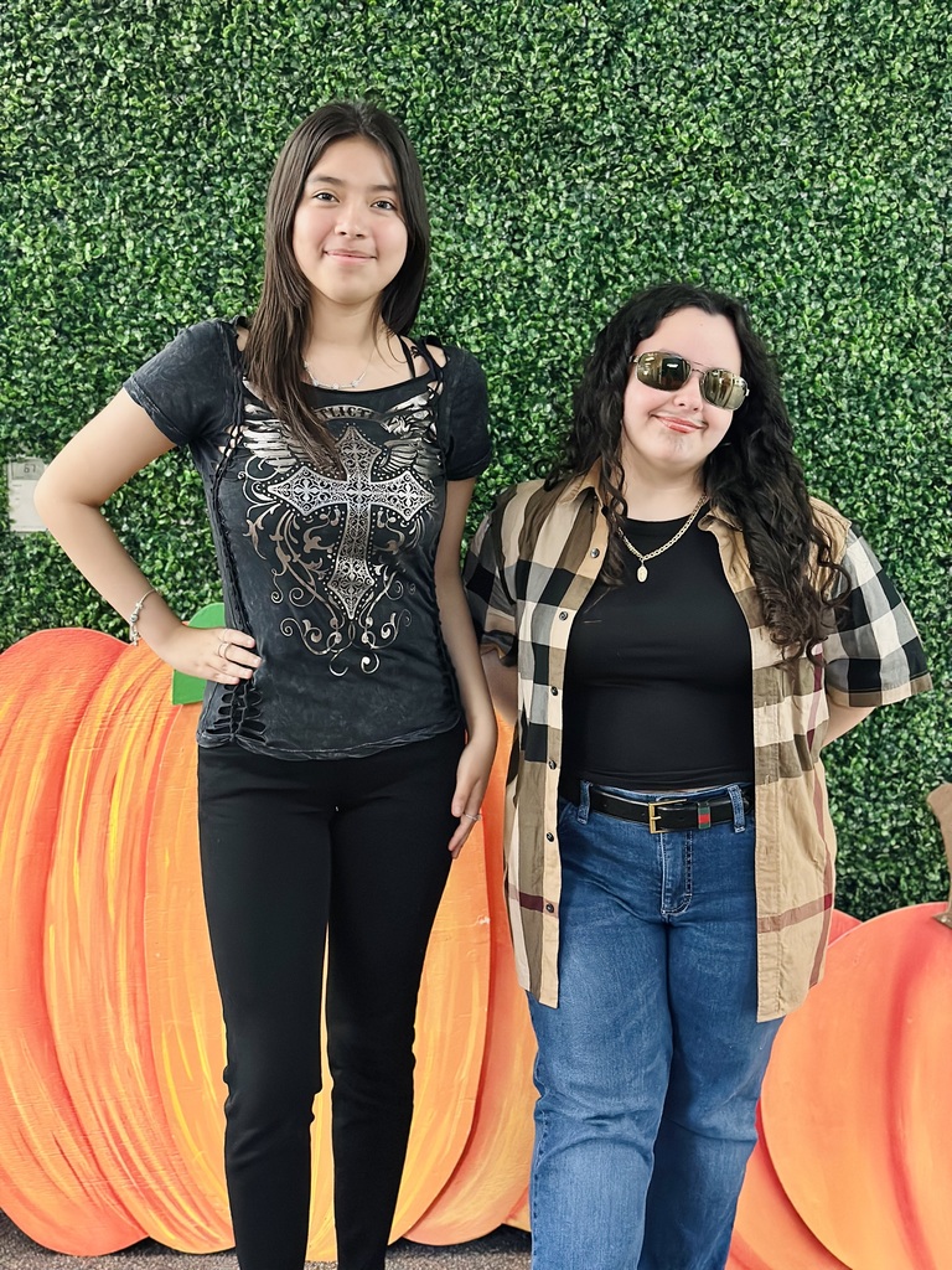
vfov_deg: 39.7
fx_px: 1760
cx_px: 476
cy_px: 635
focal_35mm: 48
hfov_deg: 30.3
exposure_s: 1/40
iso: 640
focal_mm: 6.86
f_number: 1.78
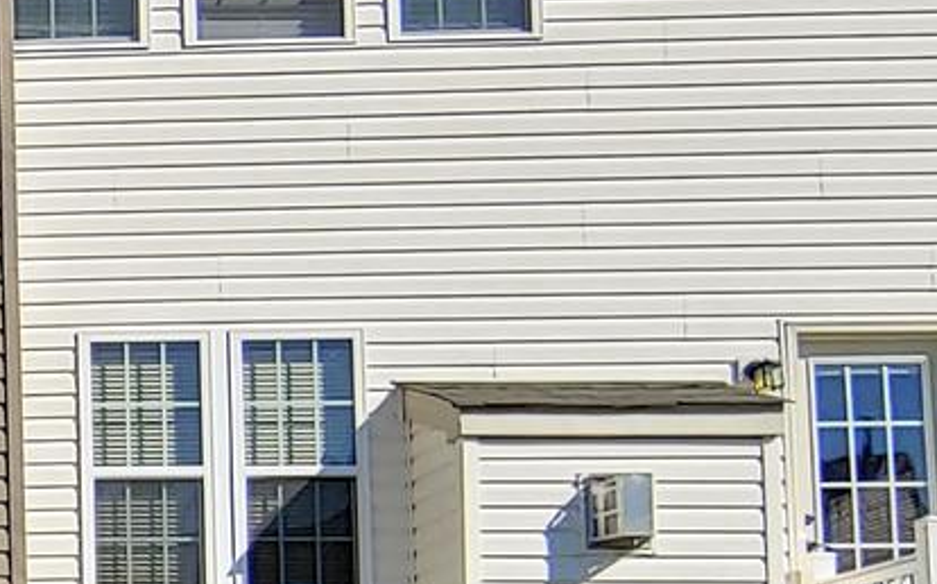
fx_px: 2143
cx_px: -797
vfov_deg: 14.8
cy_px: 763
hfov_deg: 18.6
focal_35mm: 84
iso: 50
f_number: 1.9
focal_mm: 2.18
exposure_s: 1/1852
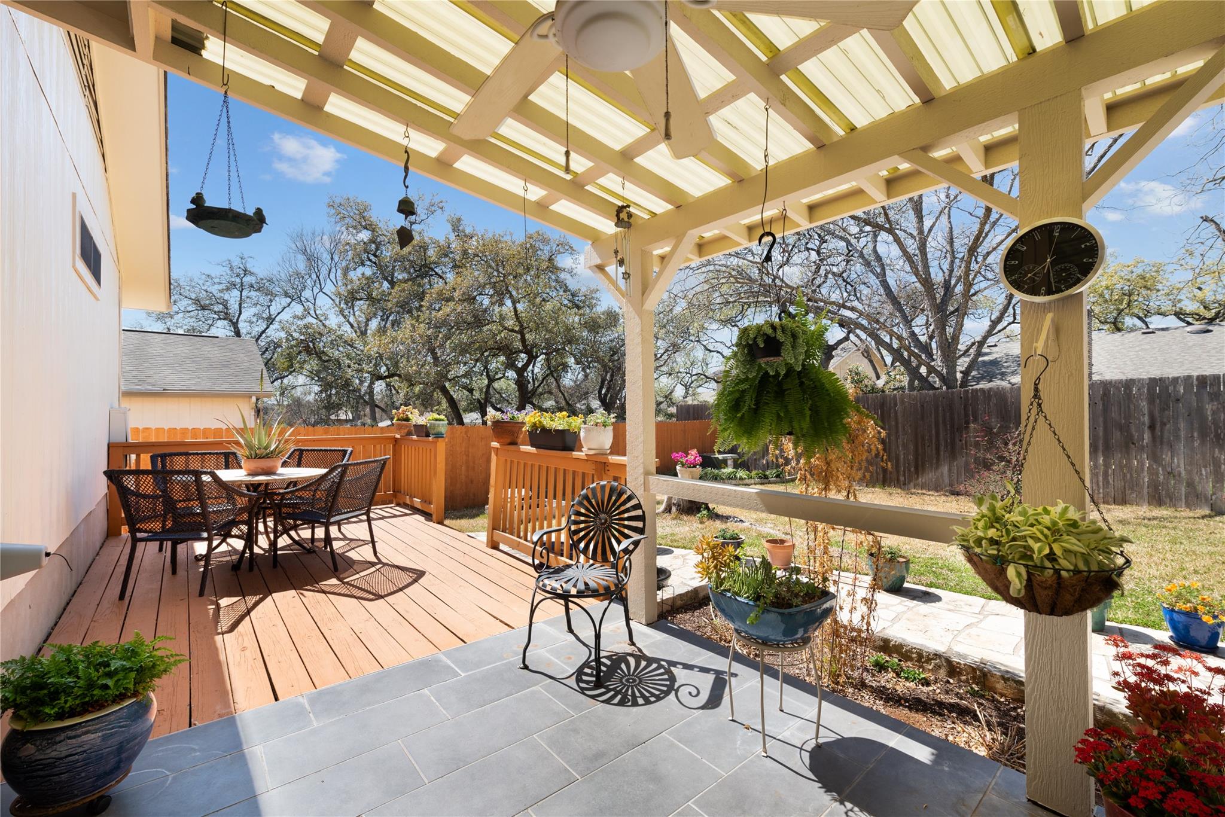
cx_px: 612
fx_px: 510
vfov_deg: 77.3
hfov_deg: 100.4
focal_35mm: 15
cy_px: 408
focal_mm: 15
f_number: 8
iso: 400
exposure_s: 1/200
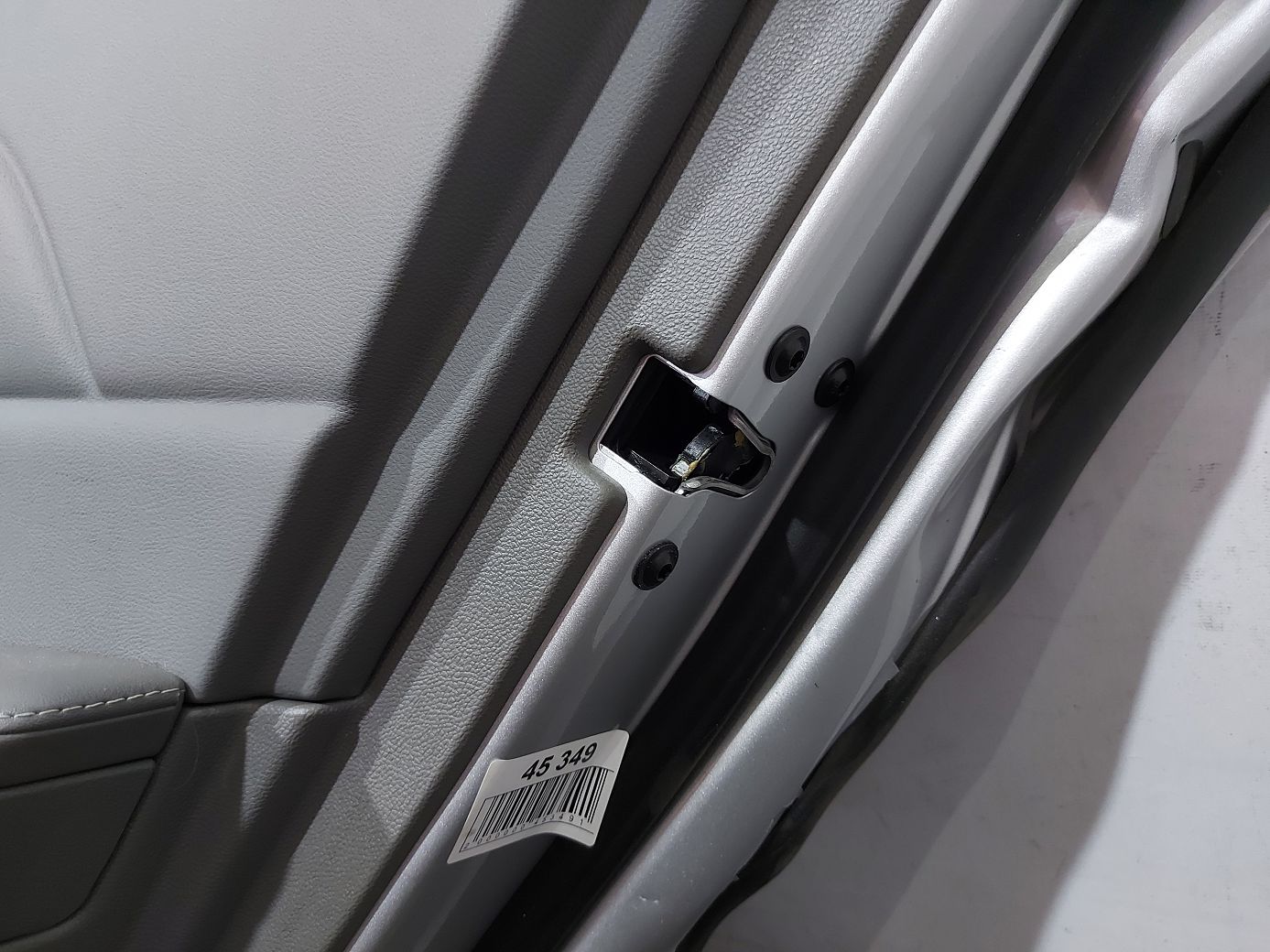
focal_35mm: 24
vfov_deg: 56.8
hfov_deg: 71.6
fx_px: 880
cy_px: 476
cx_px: 635
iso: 200
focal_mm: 5.23
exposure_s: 1/33
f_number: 1.8
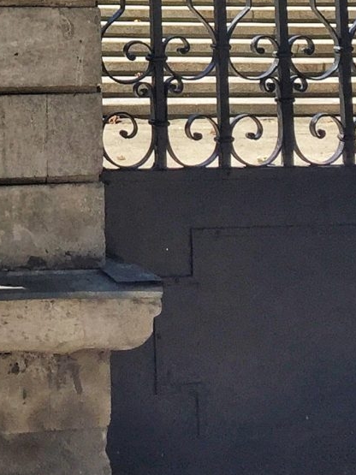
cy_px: -285
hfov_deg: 13.1
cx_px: -175
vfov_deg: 16.4
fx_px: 1468
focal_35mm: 107
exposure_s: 1/1364
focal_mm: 4.15
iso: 32
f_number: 2.2
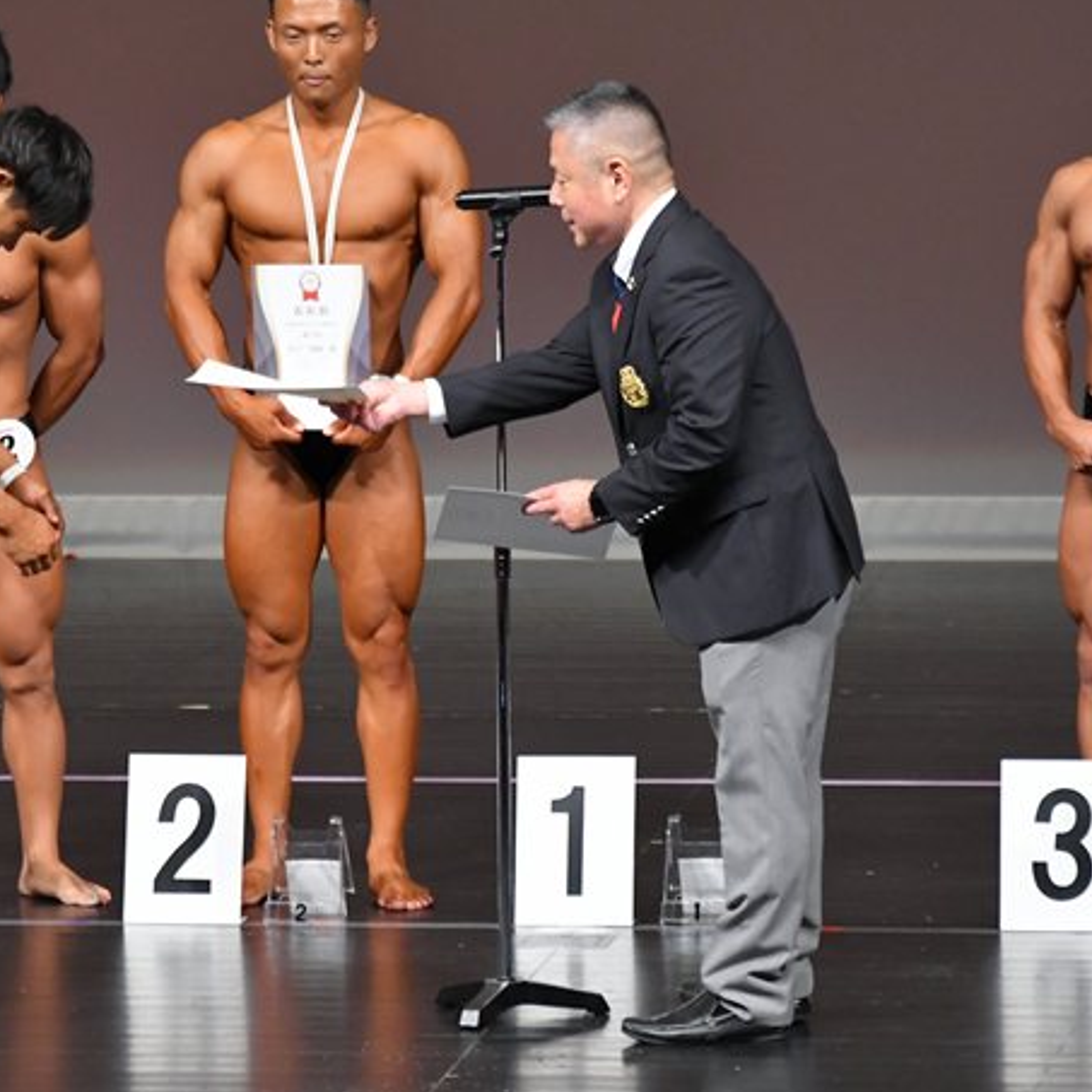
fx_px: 16346
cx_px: 409
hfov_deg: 3.8
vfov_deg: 3.8
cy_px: 535
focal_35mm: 458
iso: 4000
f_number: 5.6
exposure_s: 1/400
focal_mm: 210
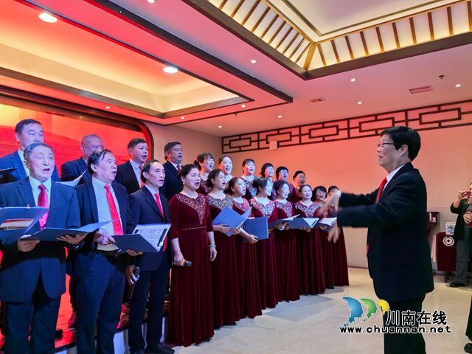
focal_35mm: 27
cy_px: 177
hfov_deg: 65.3
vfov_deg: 51.4
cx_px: 236
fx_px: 368
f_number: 1.9
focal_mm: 5.52
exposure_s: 1/100
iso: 50
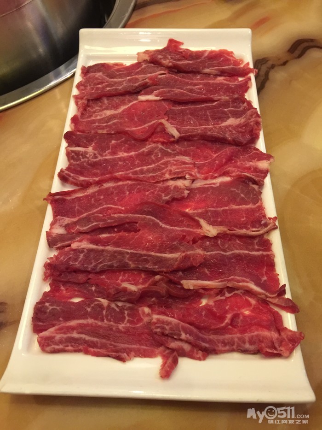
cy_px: 215
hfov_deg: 48.2
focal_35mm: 29
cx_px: 161
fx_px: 360
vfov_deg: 61.7
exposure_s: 1/8
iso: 125
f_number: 2.2
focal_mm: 4.15
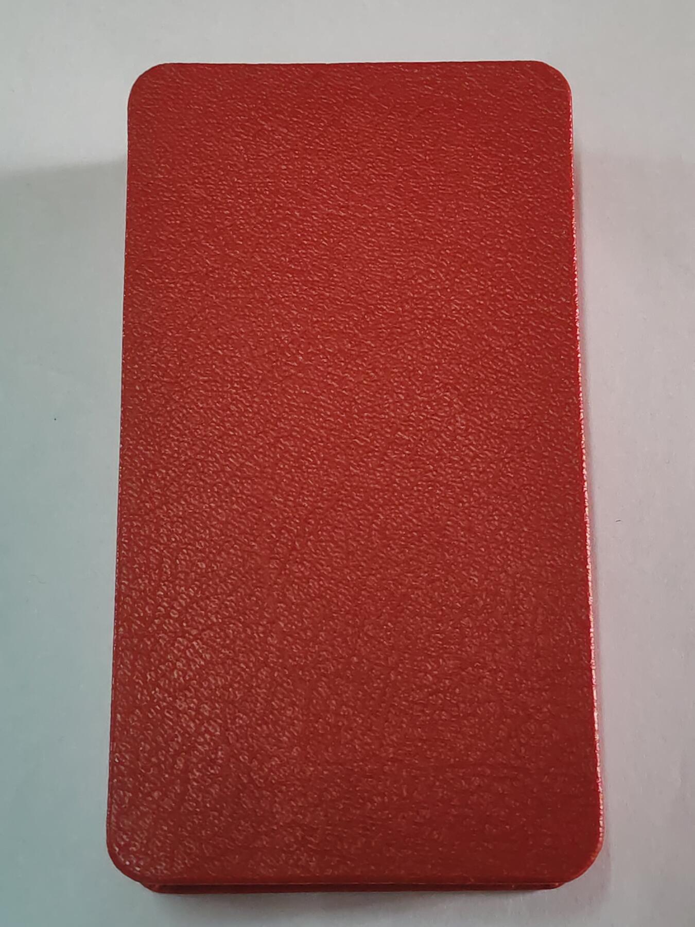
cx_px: 348
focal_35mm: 68
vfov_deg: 28.6
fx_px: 1820
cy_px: 464
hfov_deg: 21.6
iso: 500
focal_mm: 5.52
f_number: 1.95
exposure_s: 1/50
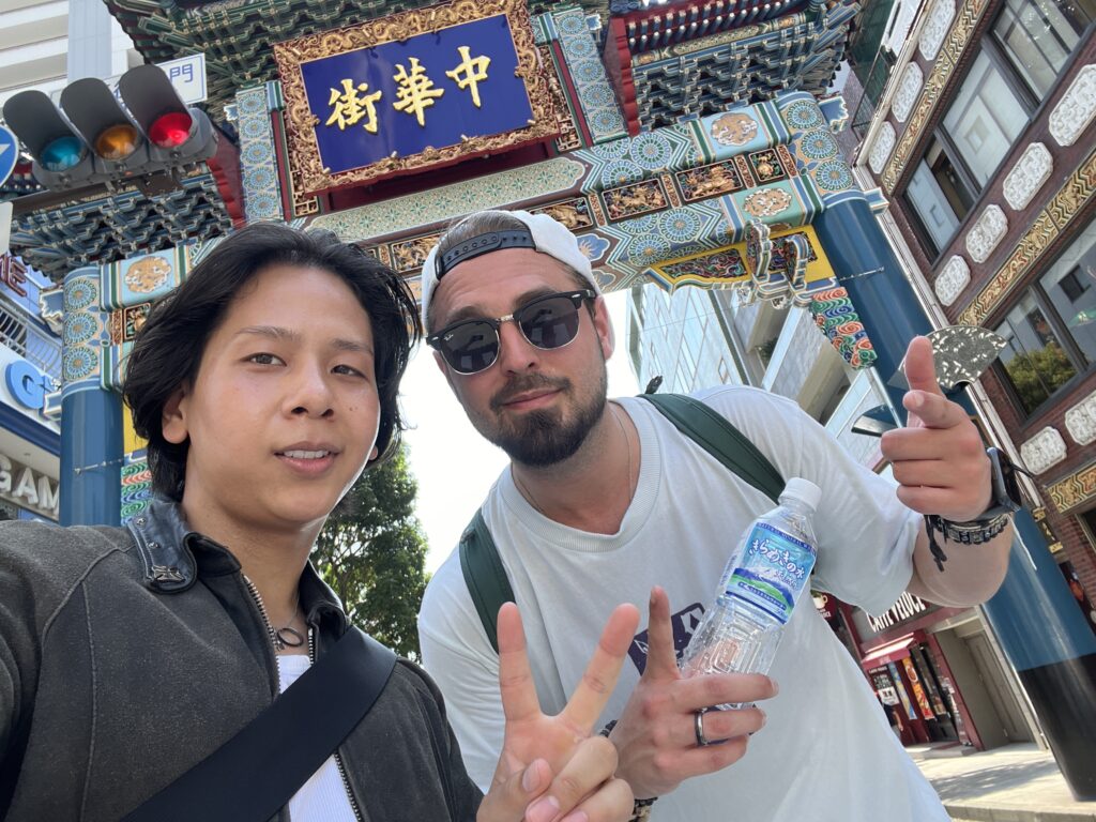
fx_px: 728
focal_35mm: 23
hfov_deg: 73.9
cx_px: 548
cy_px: 411
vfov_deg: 58.9
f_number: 2.2
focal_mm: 2.71
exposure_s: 1/136
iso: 25
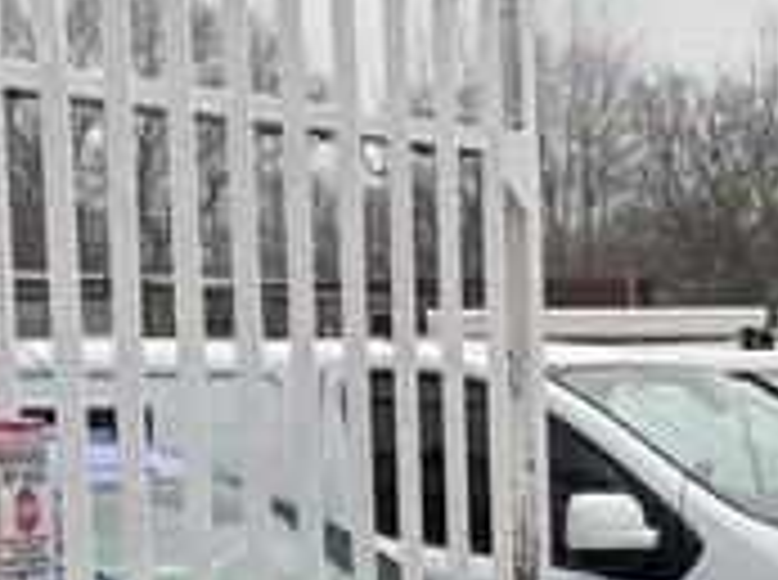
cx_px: 1794
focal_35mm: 135
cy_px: 567
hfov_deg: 12.1
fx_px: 3028
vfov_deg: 10.9
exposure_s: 1/417
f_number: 1.6
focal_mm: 5.96
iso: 50
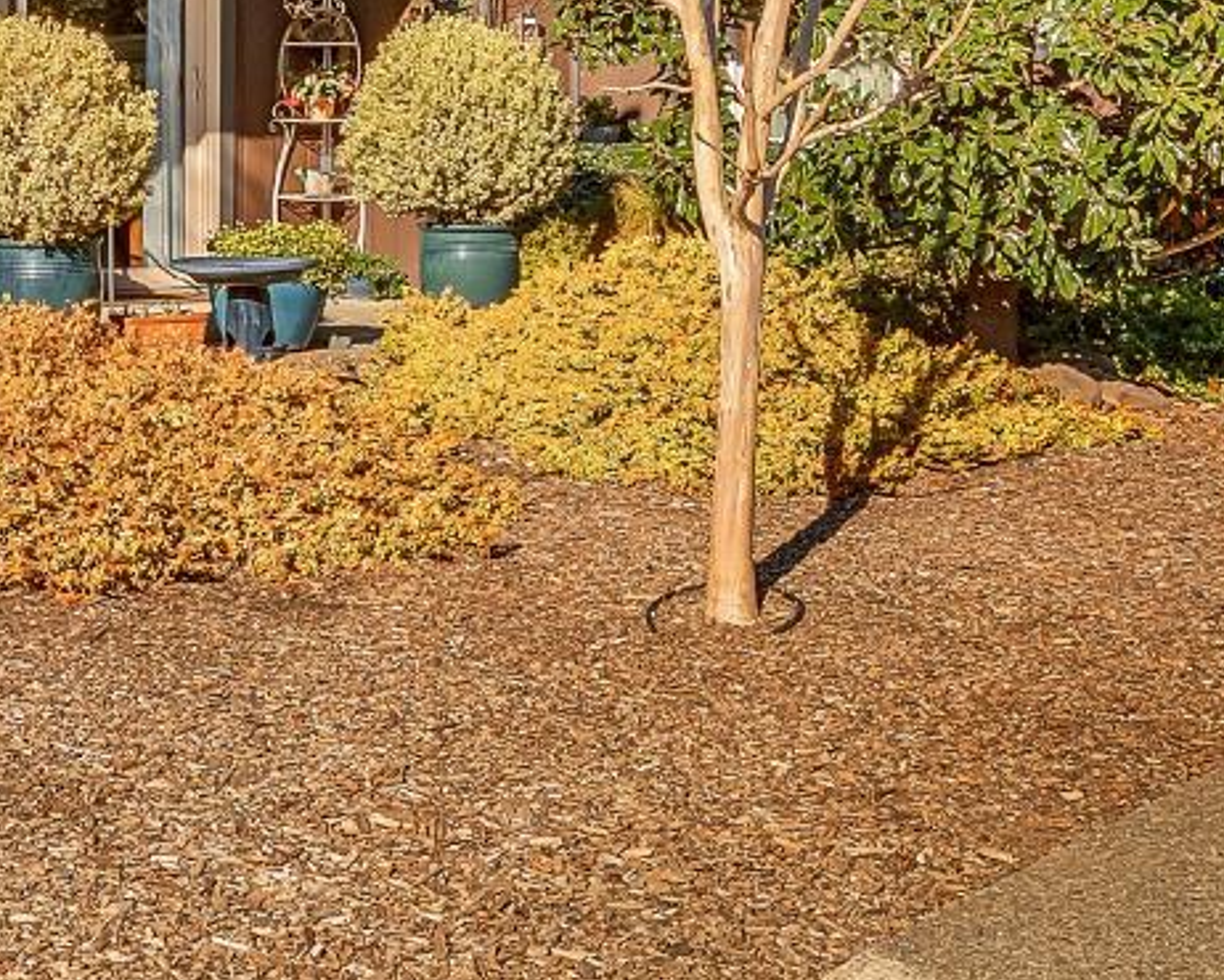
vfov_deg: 23.2
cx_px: 397
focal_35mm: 64
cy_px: 74
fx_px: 2319
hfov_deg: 29.3
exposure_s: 1/320
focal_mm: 14
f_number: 9
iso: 200
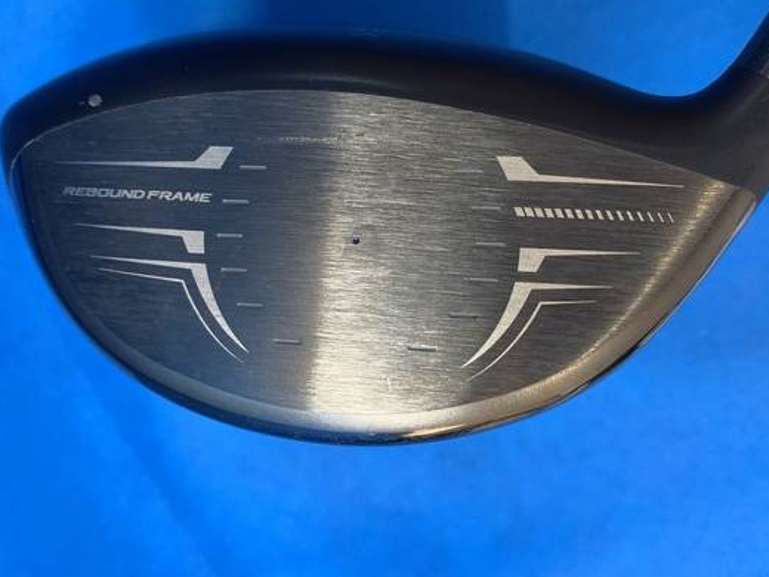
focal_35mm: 32
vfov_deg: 44.0
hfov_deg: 56.8
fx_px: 711
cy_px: 244
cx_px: 389
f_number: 1.8
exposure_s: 1/60
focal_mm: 4.25
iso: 160
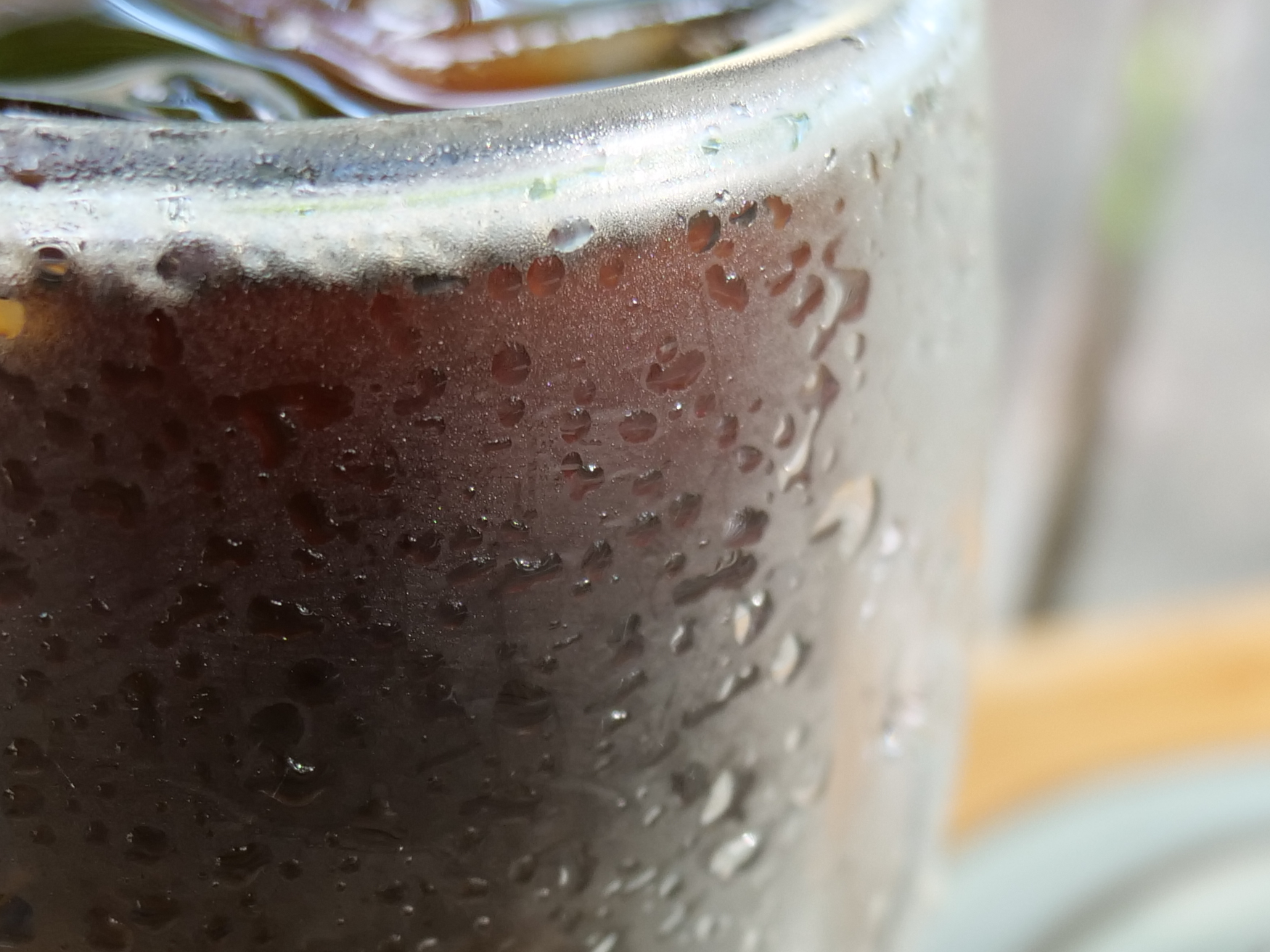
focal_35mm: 77
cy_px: 906
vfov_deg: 18.7
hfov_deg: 25.2
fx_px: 2825
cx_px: 845
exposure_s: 1/60
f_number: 2.8
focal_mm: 13
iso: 250
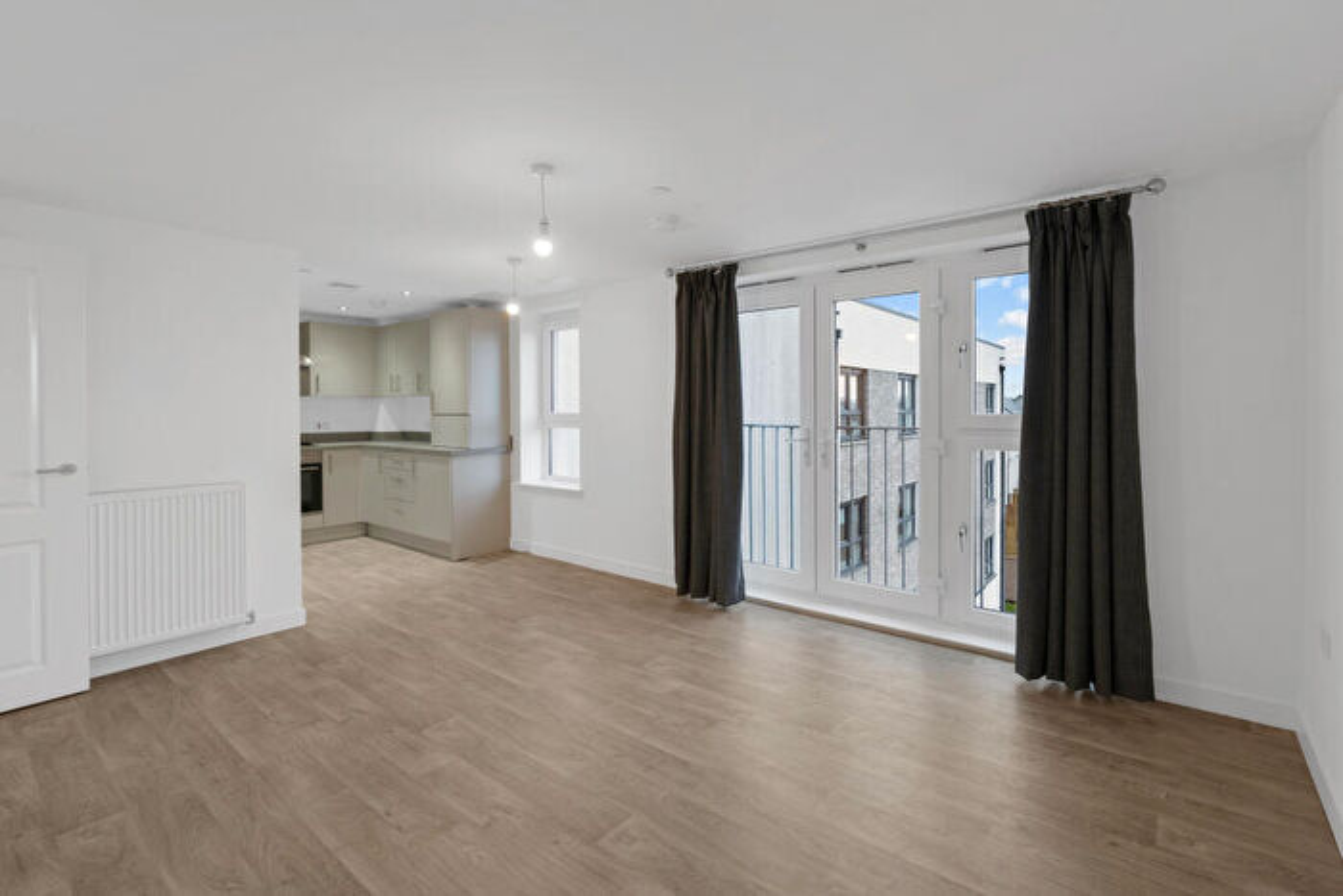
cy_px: 448
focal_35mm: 16
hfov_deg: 96.7
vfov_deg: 73.8
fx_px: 597
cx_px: 672
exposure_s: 1/15
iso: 200
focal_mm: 16
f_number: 5.6
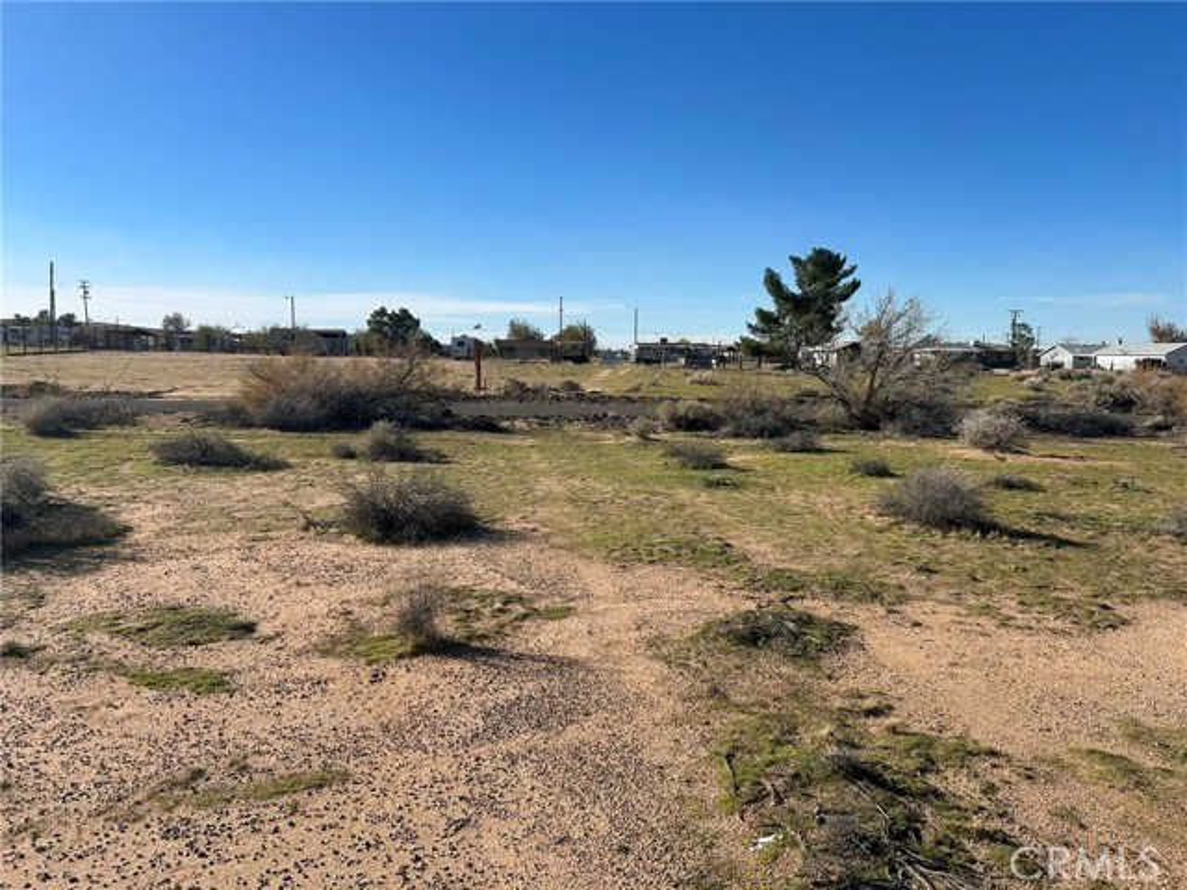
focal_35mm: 26
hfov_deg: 67.3
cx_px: 594
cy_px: 445
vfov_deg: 53.1
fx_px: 892
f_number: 1.5
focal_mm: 5.7
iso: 50
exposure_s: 1/5319
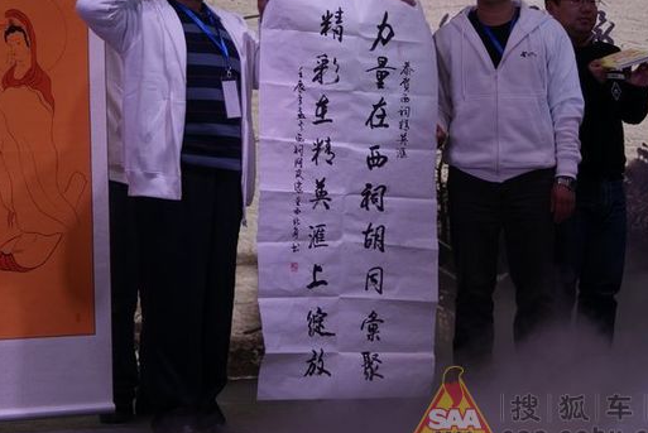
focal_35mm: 80
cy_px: 127
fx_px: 1437
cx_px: 204
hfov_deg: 25.3
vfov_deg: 17.1
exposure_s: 1/60
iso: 100
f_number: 5.6
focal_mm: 35
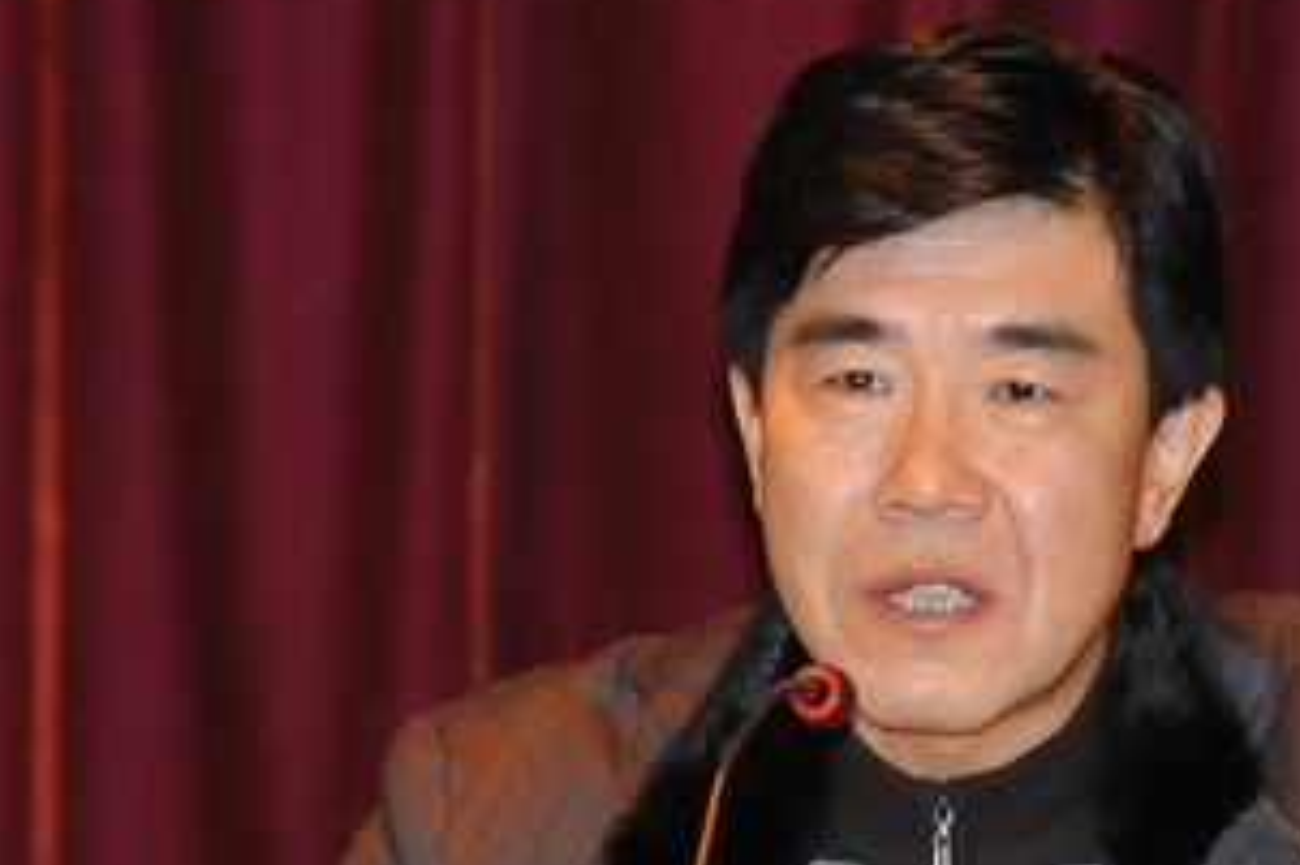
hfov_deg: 6.6
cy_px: 725
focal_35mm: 313
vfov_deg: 4.4
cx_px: 895
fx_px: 11296
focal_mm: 105
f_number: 5.3
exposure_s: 1/60
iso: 1100
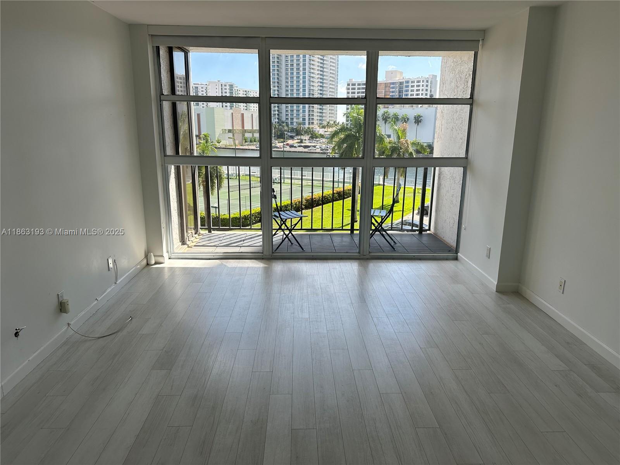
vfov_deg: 56.8
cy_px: 232
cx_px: 310
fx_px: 430
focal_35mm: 24
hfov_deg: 71.6
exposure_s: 1/1157
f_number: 1.78
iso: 80
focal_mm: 6.86
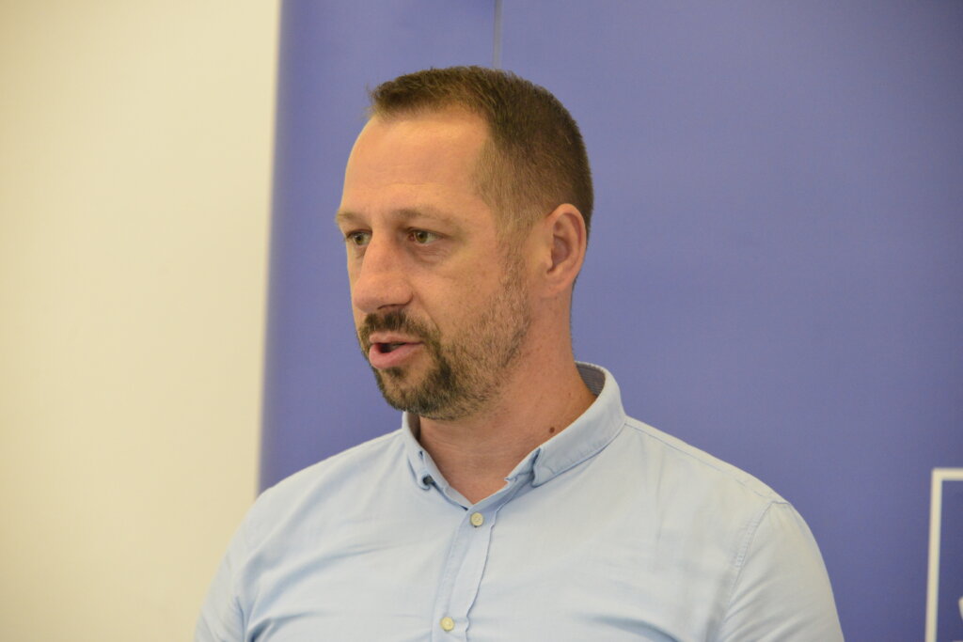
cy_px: 321
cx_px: 482
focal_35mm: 170
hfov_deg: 12.1
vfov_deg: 8.1
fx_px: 4548
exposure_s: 1/125
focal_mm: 170
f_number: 5.6
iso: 4000
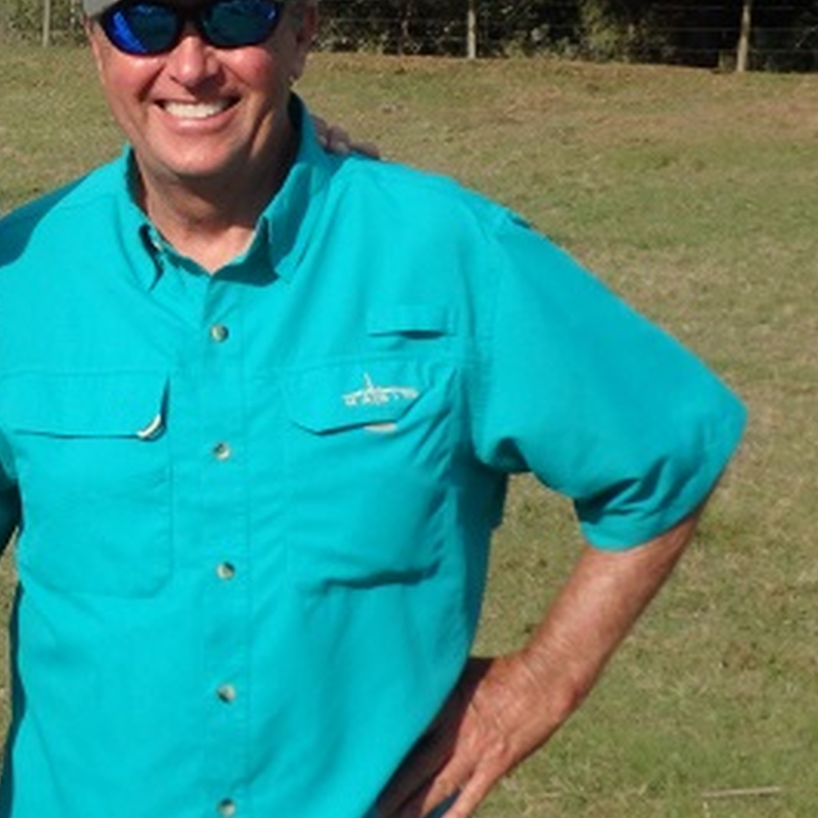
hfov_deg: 18.7
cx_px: -12
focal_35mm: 90
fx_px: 2406
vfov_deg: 19.2
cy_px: 255
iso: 125
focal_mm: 6.9
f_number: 5.1
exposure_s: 1/800
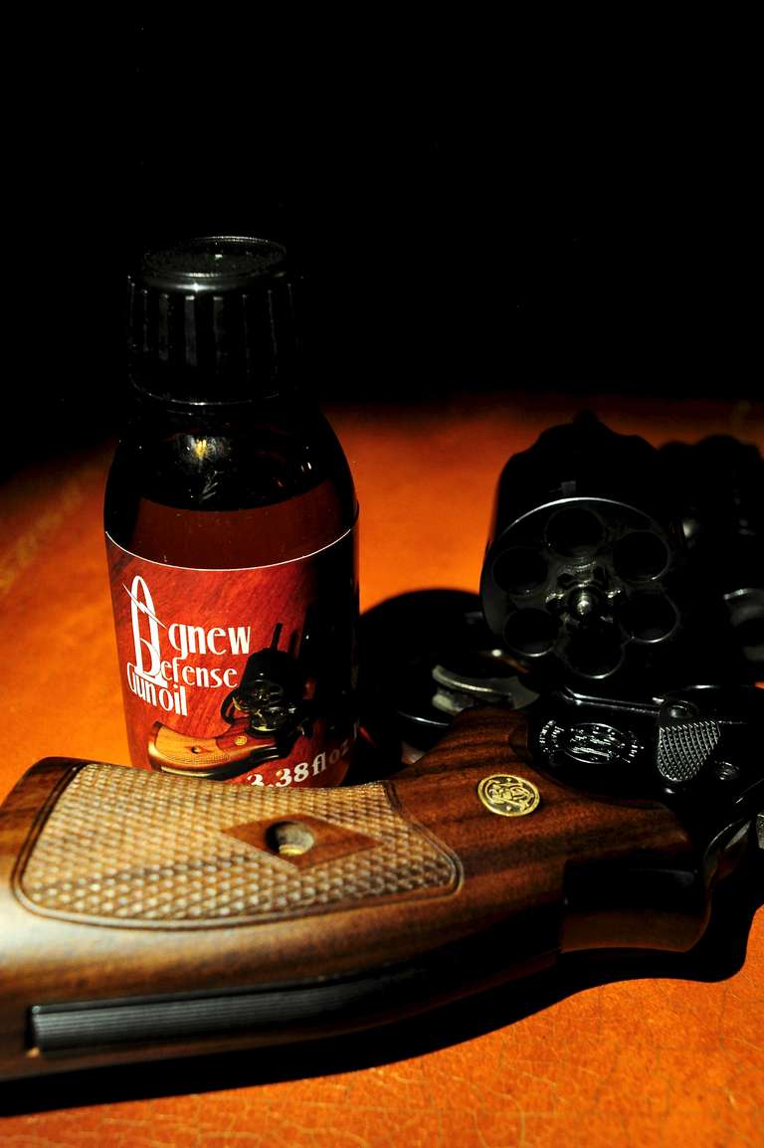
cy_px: 574
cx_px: 382
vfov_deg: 54.5
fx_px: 1115
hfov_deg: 37.8
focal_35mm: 35
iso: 6400
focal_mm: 35
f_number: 2.8
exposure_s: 1/40
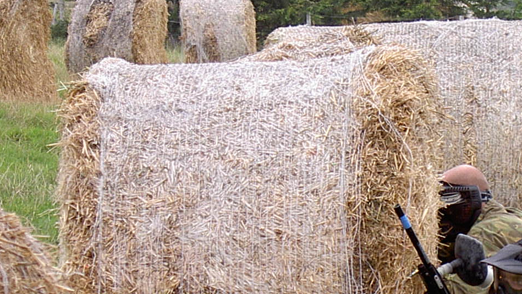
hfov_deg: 9.1
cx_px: 456
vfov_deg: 5.2
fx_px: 3253
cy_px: 294
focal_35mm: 235
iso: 100
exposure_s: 1/139
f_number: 4.5
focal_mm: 20.6
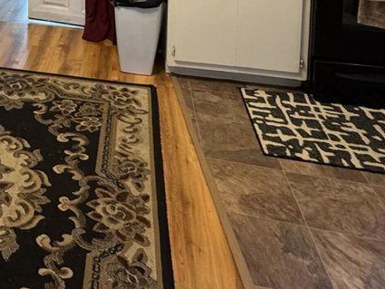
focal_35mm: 45
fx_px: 501
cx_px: 3
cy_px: -120
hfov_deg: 37.7
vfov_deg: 25.7
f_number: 2.2
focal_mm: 2.22
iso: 250
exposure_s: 1/60
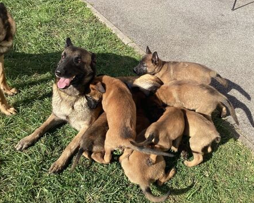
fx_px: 248
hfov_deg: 54.2
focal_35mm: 33
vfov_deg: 44.5
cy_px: 102
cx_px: 133
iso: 25
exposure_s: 1/754
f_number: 2.4
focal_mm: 3.3
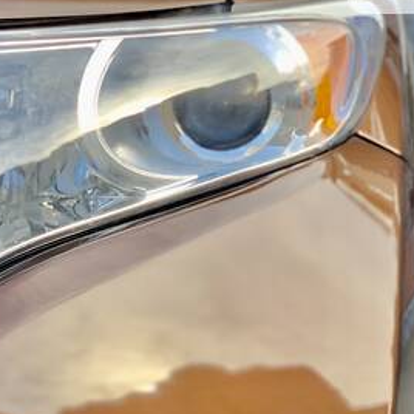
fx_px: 1854
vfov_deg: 12.6
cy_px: 392
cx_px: -25
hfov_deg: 12.6
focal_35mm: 137
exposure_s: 1/122
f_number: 2.4
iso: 16
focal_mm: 6
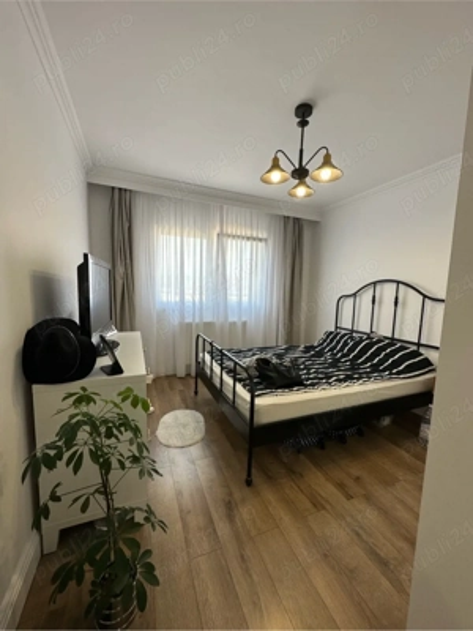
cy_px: 316
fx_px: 255
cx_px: 236
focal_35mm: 14
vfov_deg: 102.1
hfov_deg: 85.7
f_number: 2.2
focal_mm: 2.22
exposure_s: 1/100
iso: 50
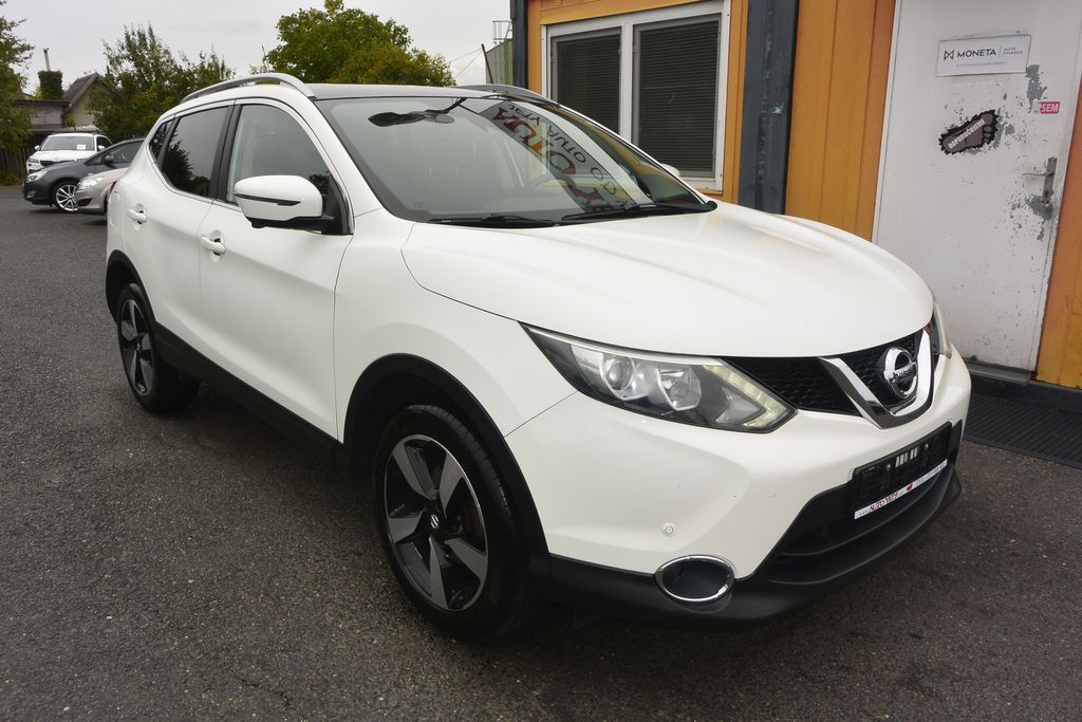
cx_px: 541
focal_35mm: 27
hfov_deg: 67.4
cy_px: 361
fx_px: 812
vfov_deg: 47.9
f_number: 7.1
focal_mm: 10
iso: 160
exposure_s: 1/250
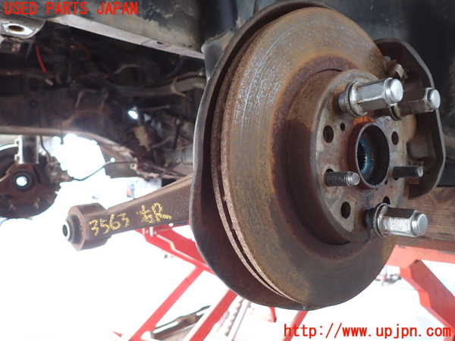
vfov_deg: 54.9
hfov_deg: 69.4
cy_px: 170
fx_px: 329
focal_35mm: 25
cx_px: 228
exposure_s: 1/50
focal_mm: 4.5
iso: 200
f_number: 2
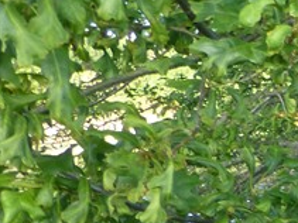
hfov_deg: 13.2
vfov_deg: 12.8
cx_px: 702
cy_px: 222
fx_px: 981
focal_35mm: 114
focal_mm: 4.3
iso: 100
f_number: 3.3
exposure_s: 1/125
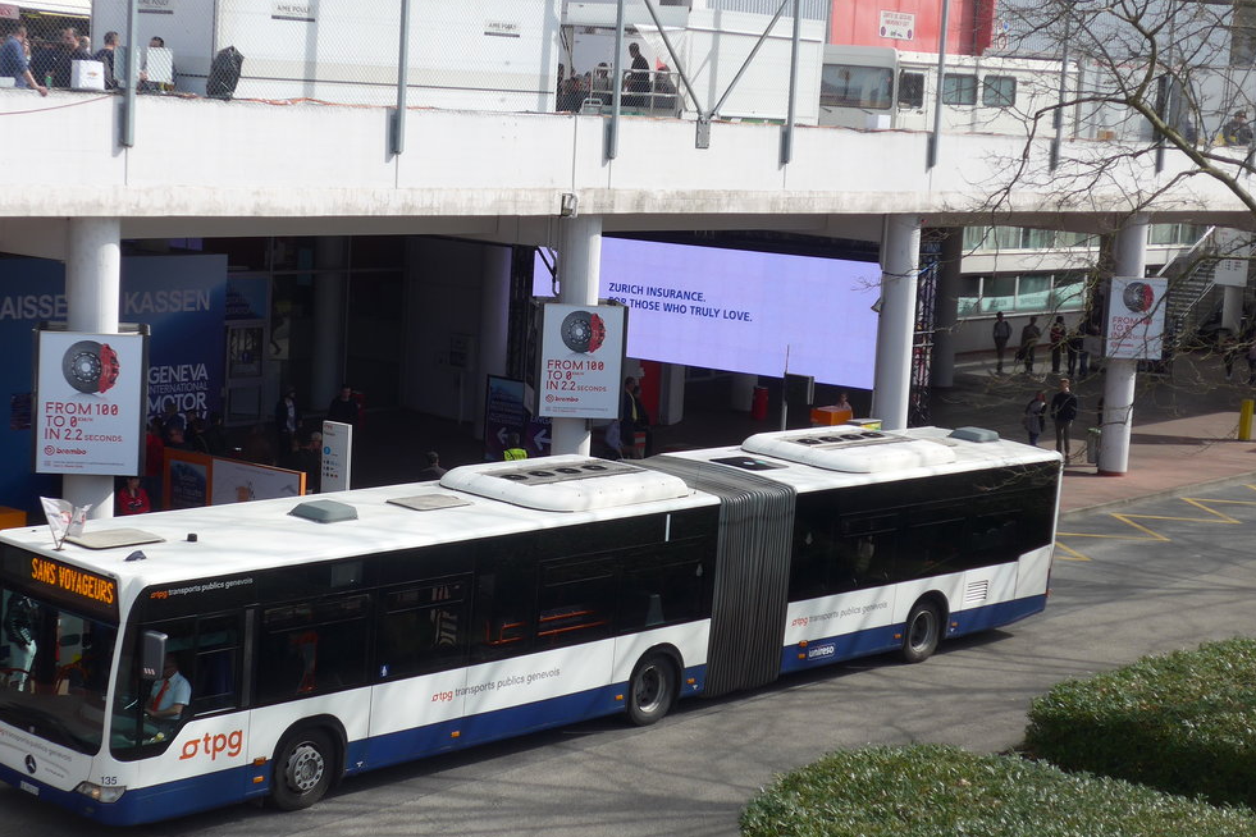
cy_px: 438
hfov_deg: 28.8
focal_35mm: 70
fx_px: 2442
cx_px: 512
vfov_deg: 19.5
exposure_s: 1/800
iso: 80
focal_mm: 11.3
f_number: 3.4
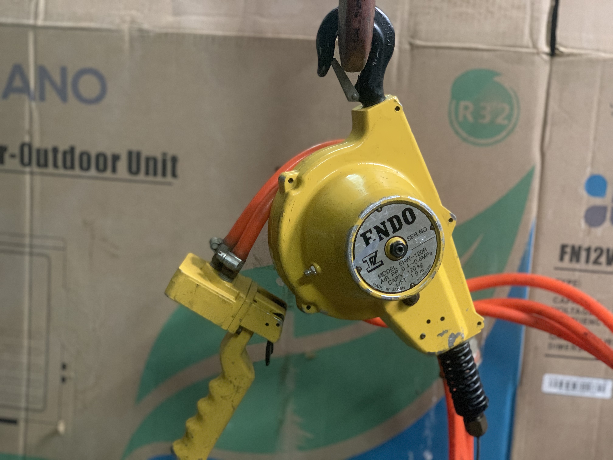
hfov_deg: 36.8
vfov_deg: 28.0
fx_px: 921
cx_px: 306
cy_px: 230
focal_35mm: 52
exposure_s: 1/25
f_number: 2.4
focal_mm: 6
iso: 640
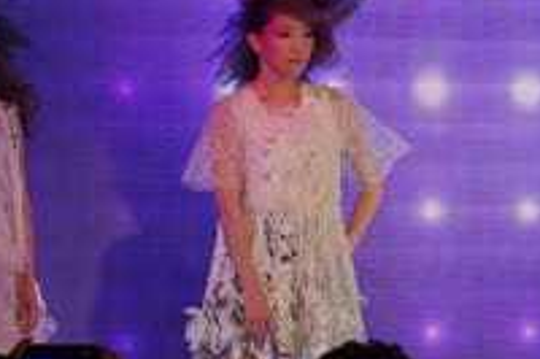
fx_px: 6010
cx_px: 656
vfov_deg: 3.4
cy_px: -212
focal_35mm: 401
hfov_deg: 5.1
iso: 400
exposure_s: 1/200
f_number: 4.9
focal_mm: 37.1
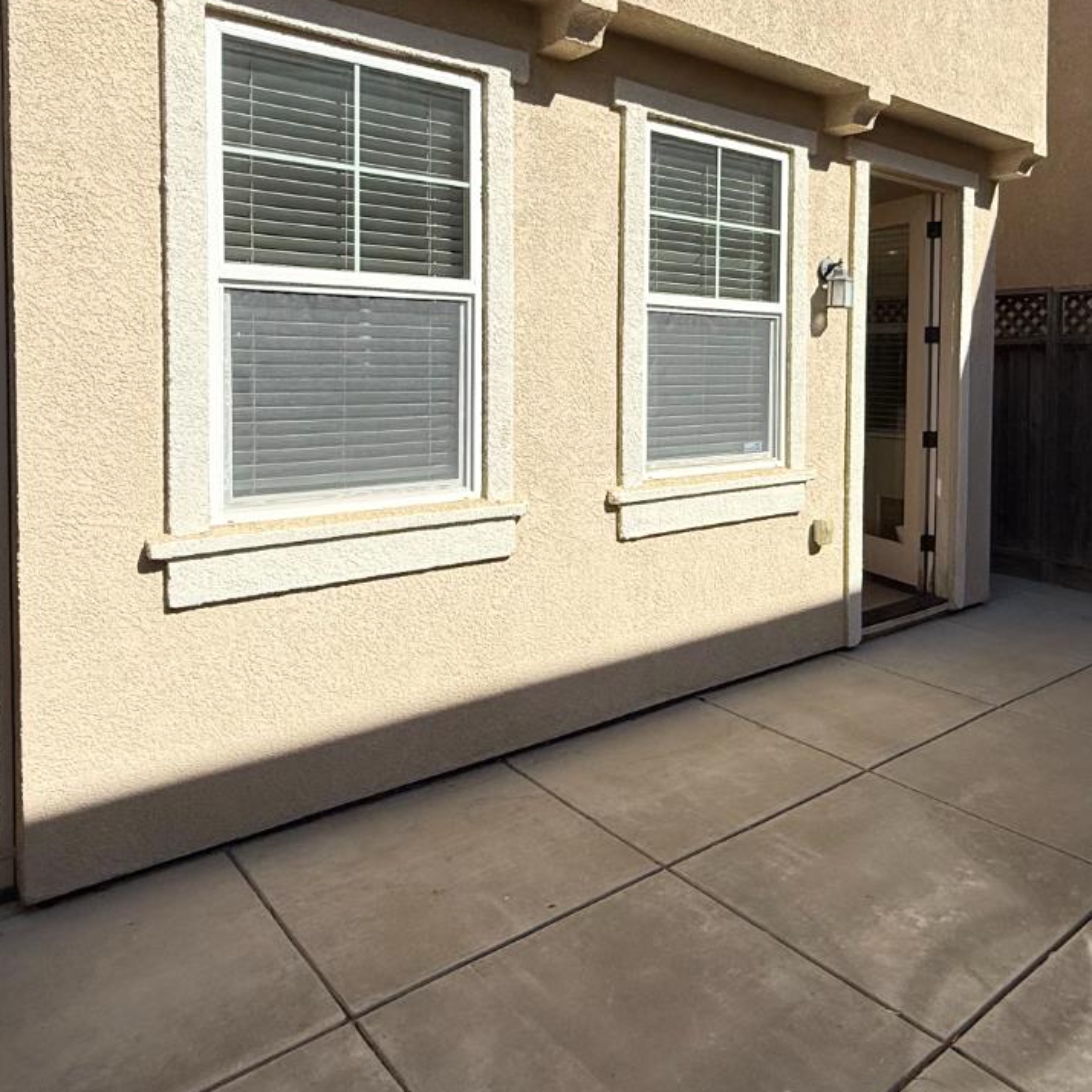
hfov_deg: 59.9
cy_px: 397
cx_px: 699
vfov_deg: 60.0
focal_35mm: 26
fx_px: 928
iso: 50
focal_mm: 2.22
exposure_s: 1/4425
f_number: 2.2
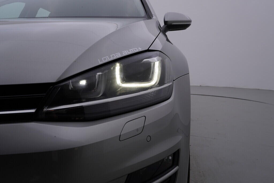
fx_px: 274
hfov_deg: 53.1
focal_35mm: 36
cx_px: 137
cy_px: 92
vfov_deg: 36.9
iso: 125
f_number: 5.6
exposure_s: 1/125
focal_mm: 24
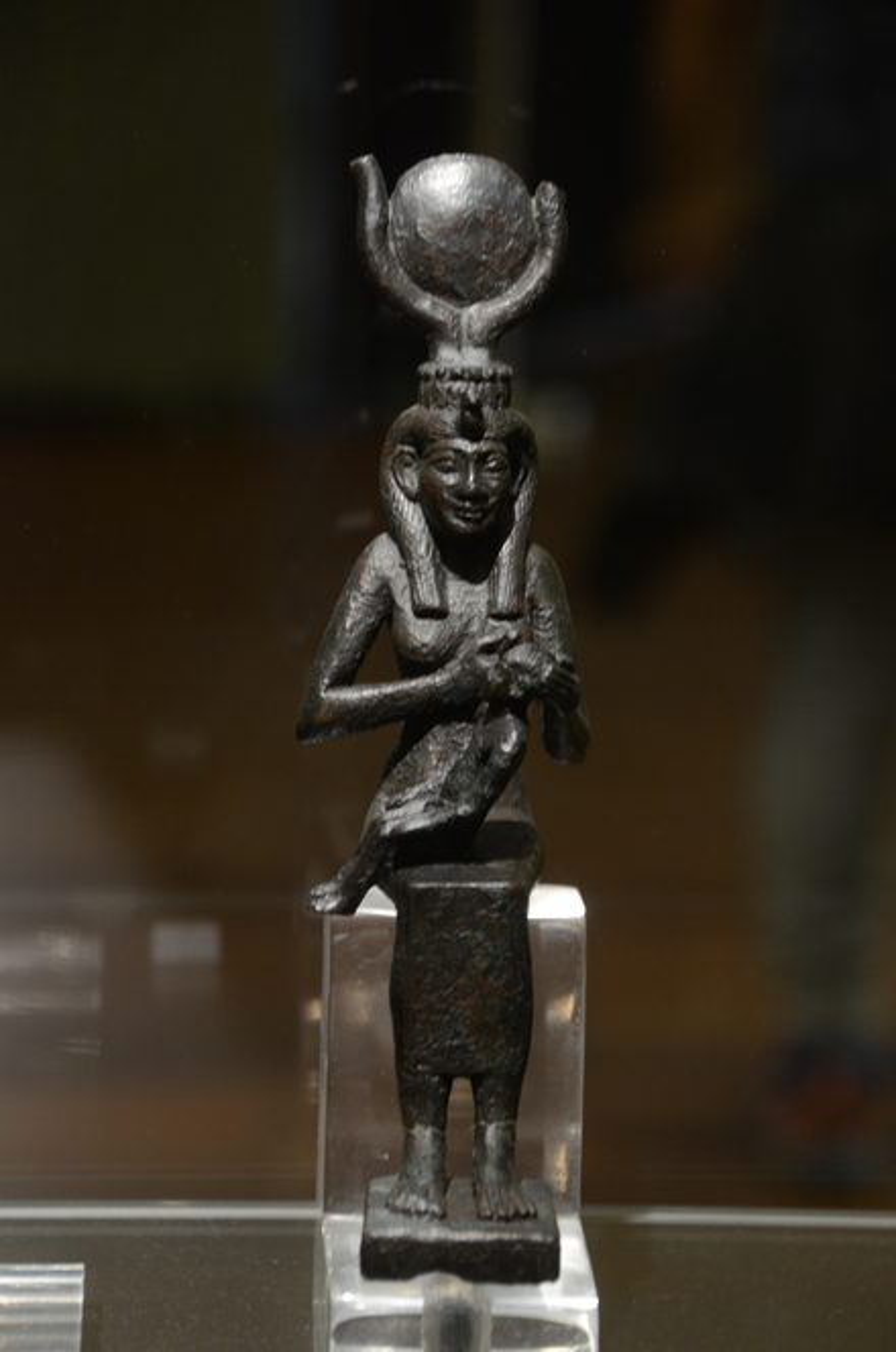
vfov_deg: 13.7
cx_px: 448
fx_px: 5623
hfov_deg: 9.1
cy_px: 676
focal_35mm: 150
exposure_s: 1/13
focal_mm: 100
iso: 1000
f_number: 5.6
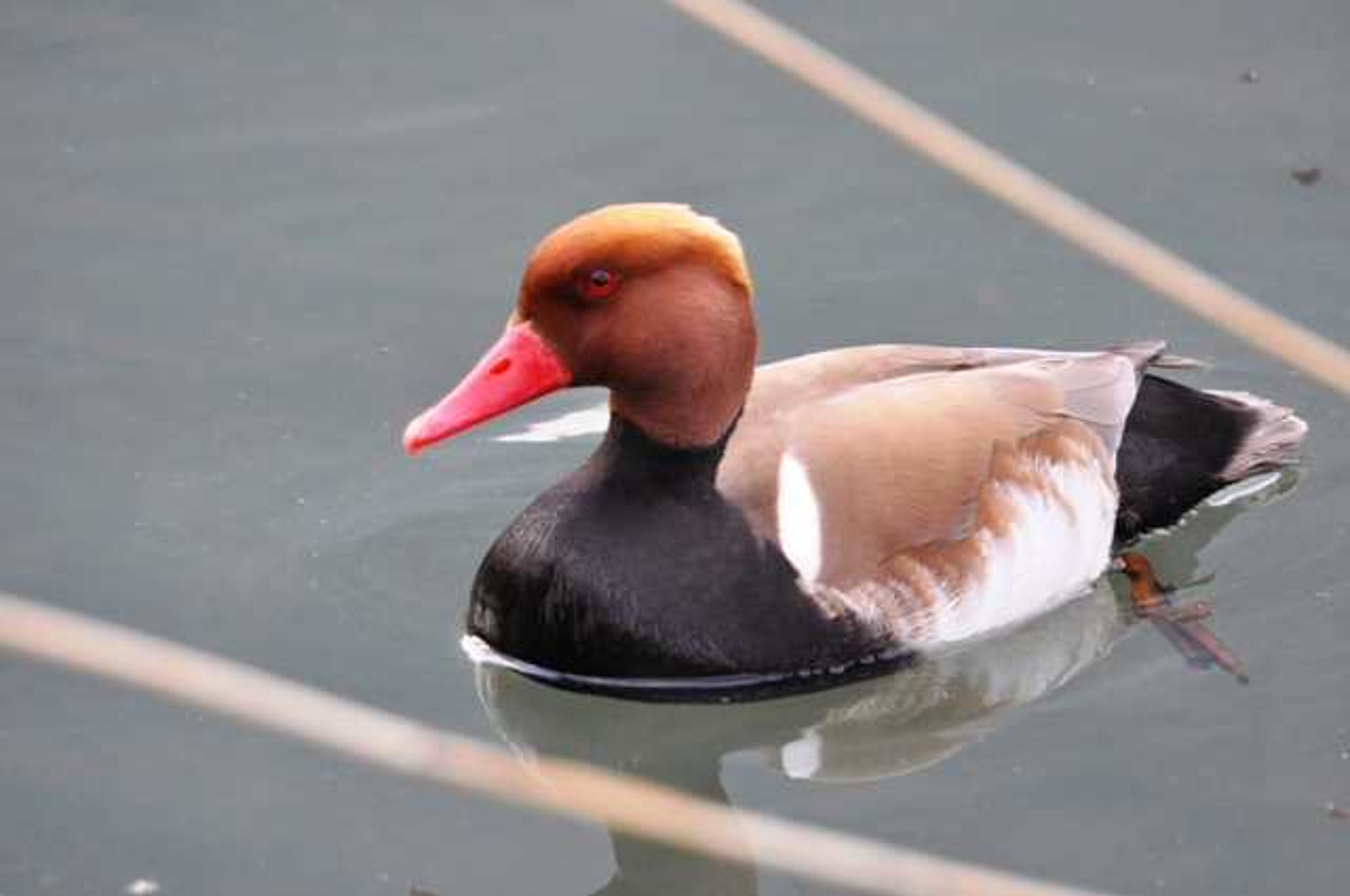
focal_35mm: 750
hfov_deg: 2.8
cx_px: 675
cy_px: 448
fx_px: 28089
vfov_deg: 1.8
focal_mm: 500
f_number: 6.3
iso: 1250
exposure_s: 1/200
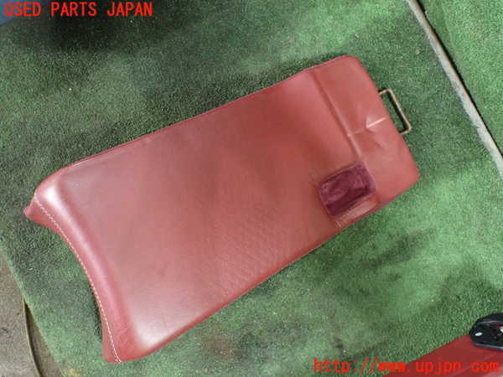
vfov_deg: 46.8
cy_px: 188
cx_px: 252
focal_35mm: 30
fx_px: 436
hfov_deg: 60.0
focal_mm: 5.4
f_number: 2.3
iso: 800
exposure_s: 1/50
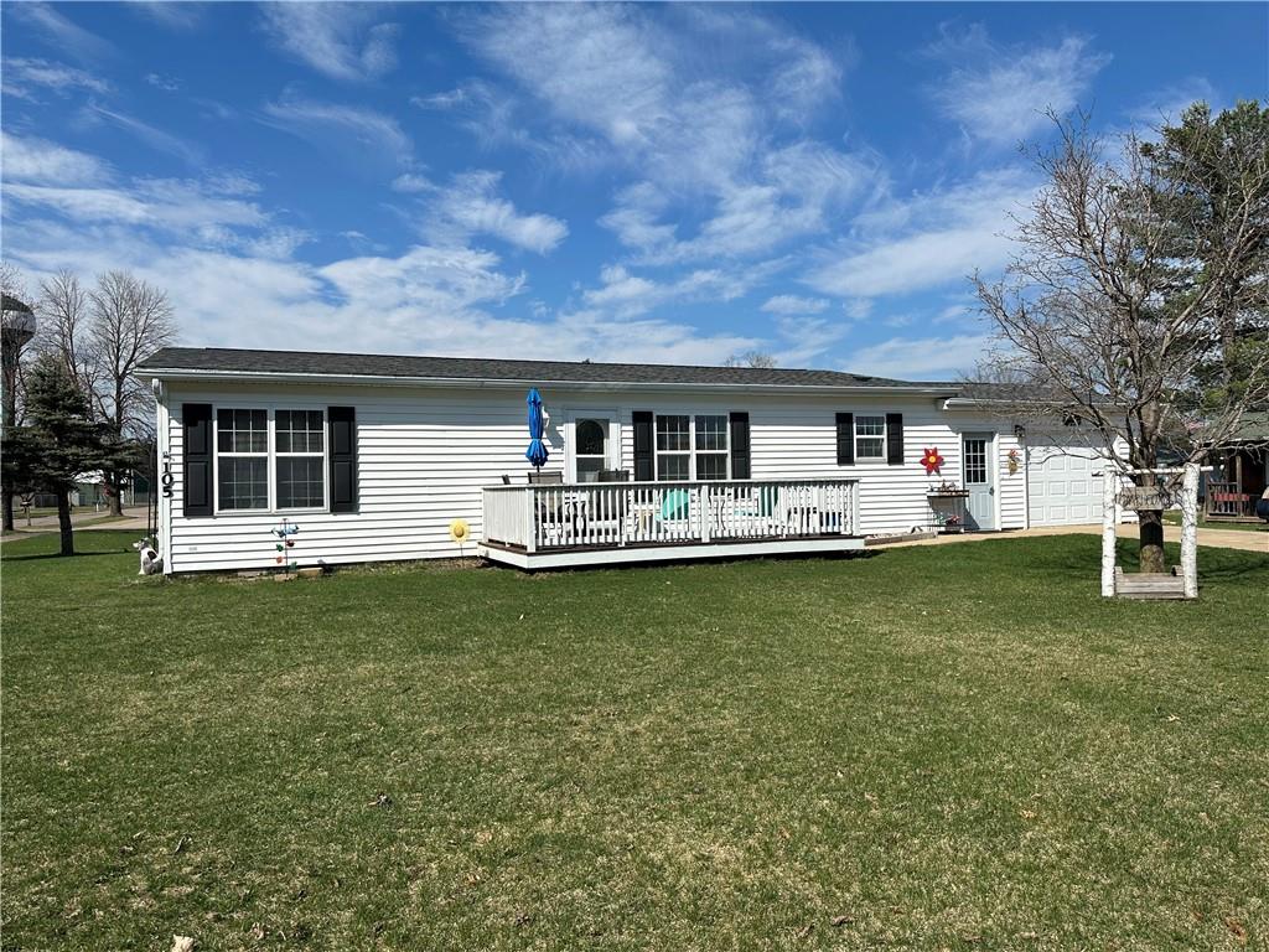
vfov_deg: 56.8
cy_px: 476
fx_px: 880
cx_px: 634
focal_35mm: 24
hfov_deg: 71.6
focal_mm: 6.86
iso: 80
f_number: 1.78
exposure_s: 1/7576
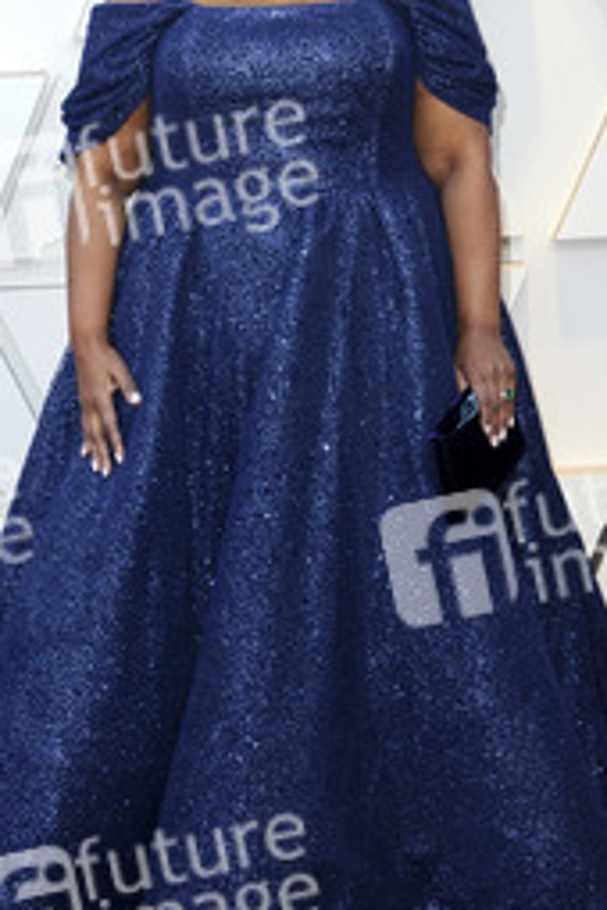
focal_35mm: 91
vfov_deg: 22.3
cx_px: 241
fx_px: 2301
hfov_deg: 15.0
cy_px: 364
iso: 800
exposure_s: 1/250
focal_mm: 58
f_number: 8
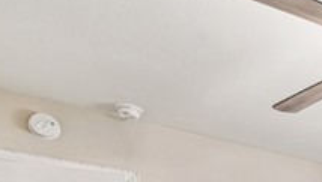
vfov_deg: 19.3
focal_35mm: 50
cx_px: 402
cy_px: 310
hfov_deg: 32.7
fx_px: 427
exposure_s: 1/4
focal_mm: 16
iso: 400
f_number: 8
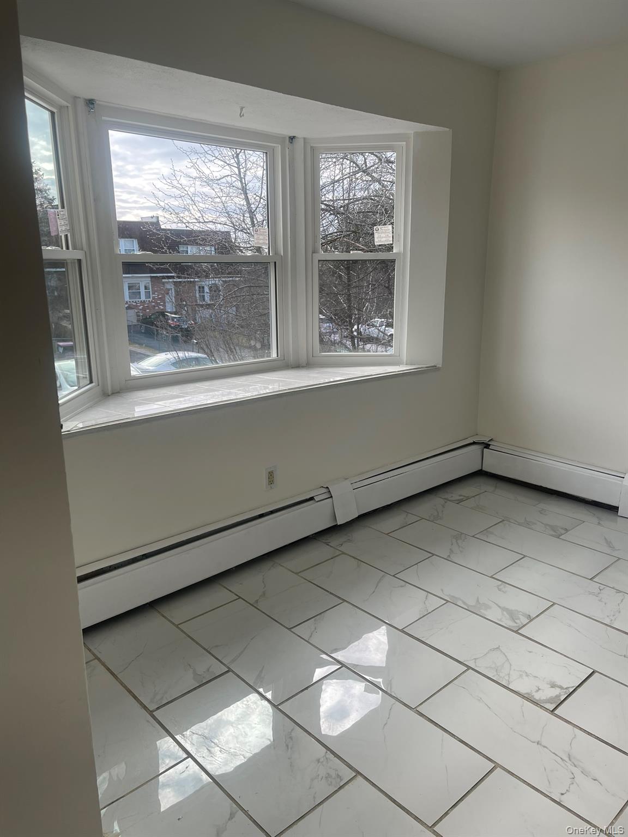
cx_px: 314
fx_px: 605
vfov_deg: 69.4
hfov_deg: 54.9
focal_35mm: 25
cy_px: 418
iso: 32
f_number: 1.6
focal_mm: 5.1
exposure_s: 1/216
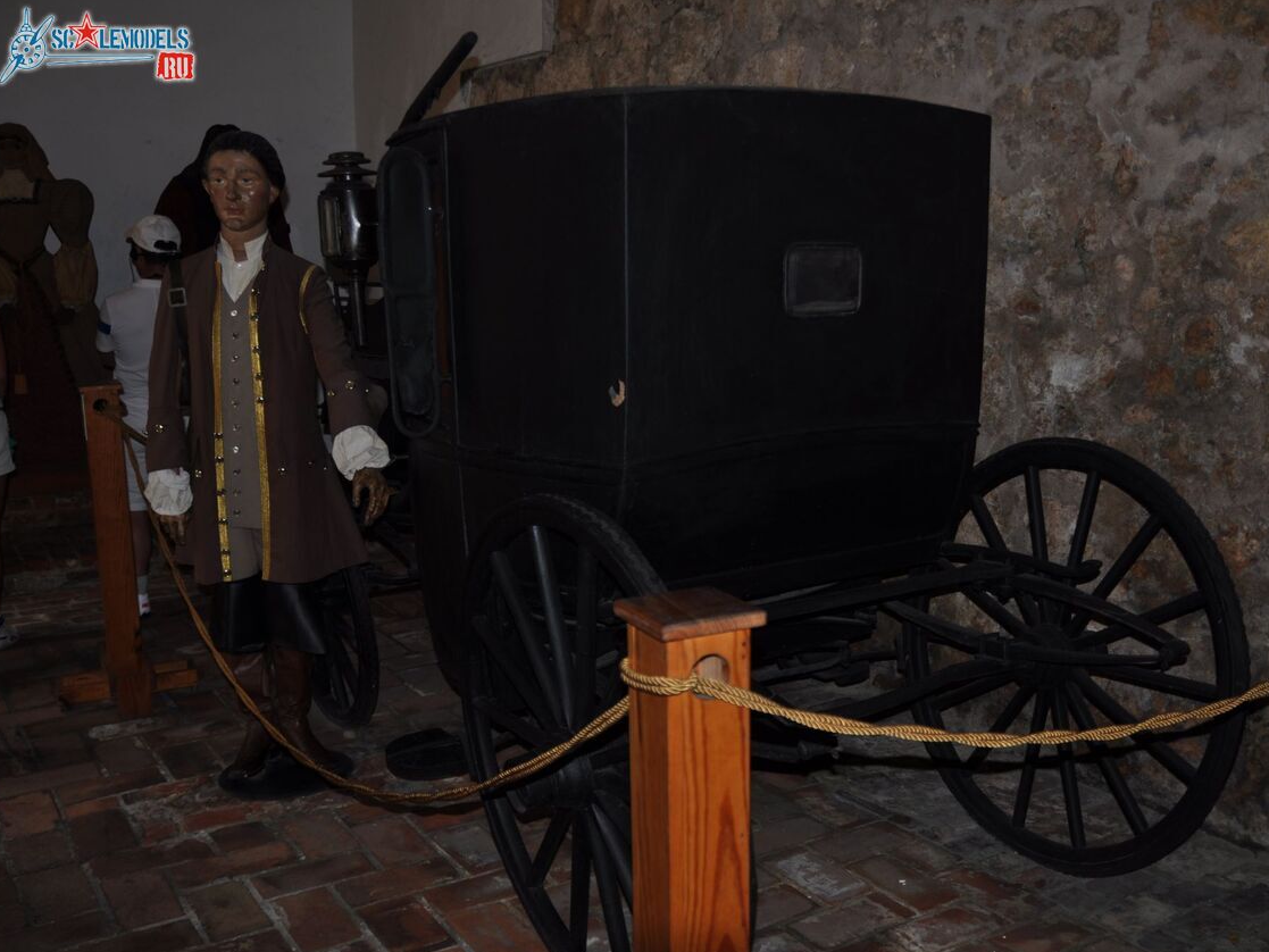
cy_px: 479
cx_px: 715
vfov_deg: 43.0
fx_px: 1210
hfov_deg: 55.2
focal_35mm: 33
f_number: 2.8
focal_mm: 20
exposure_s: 1/200
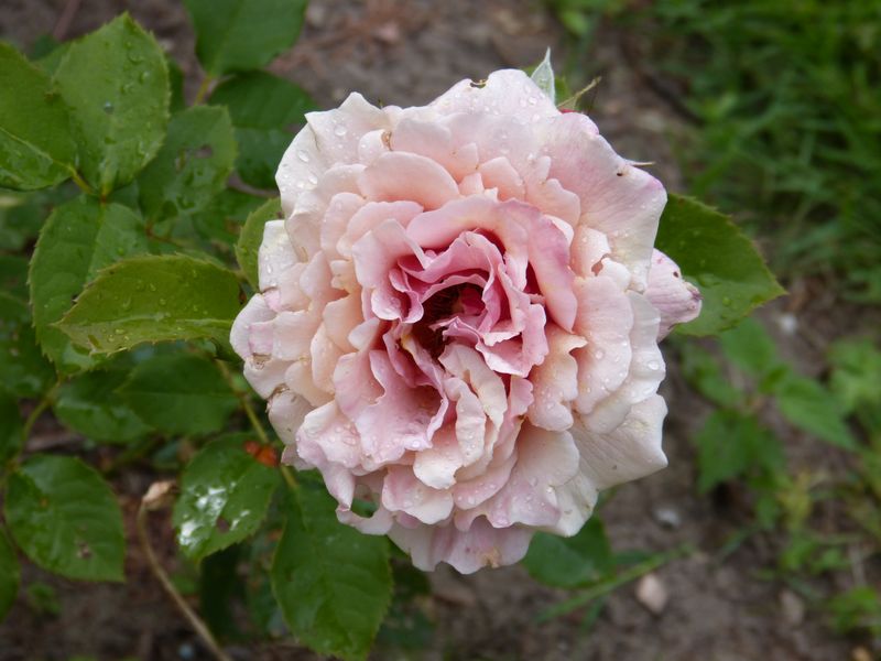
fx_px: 2952
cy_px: 330
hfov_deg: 17.0
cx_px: 440
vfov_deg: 12.8
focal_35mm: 116
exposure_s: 1/250
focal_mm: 20.8
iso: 100
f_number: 4
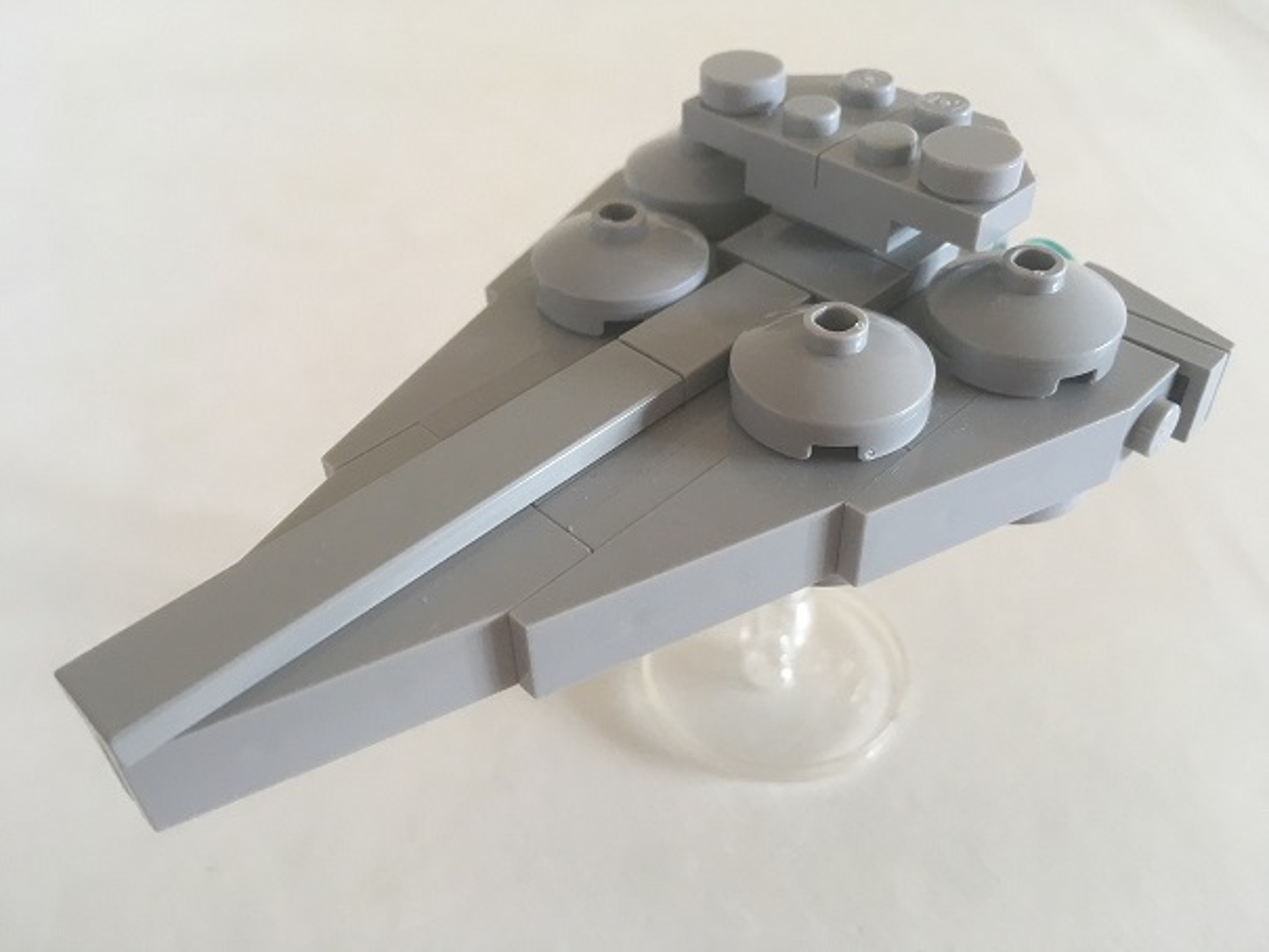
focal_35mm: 29
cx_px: 634
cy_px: 476
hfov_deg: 61.6
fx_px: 1063
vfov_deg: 48.2
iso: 100
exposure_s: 1/33
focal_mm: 4.15
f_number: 2.2
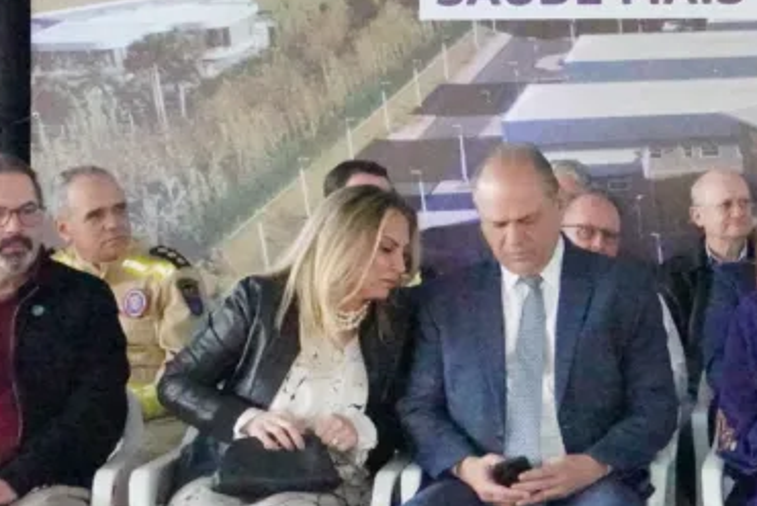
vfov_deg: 11.4
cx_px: 951
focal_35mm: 120
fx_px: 2532
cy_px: 169
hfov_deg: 16.2
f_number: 5.6
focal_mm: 29
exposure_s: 1/2500
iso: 51200
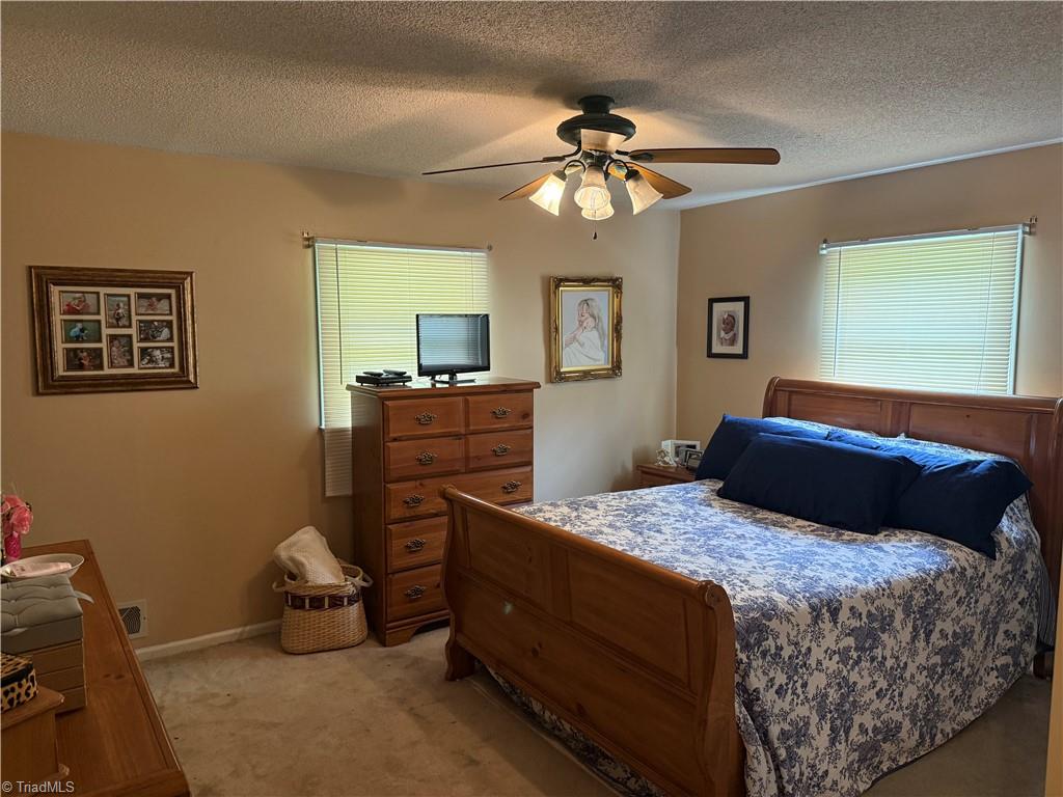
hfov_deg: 71.6
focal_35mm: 24
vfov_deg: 56.8
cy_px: 398
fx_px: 737
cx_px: 532
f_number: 1.78
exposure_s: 1/60
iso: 320
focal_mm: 6.76
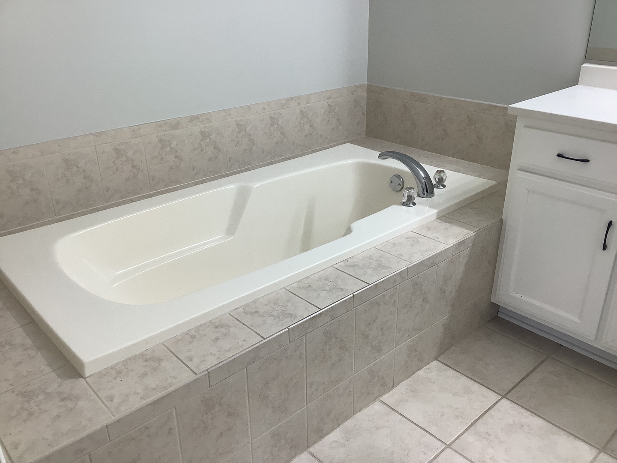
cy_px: 232
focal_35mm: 31
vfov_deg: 45.4
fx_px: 553
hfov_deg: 58.4
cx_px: 308
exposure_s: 1/60
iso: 50
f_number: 2.4
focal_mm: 3.3
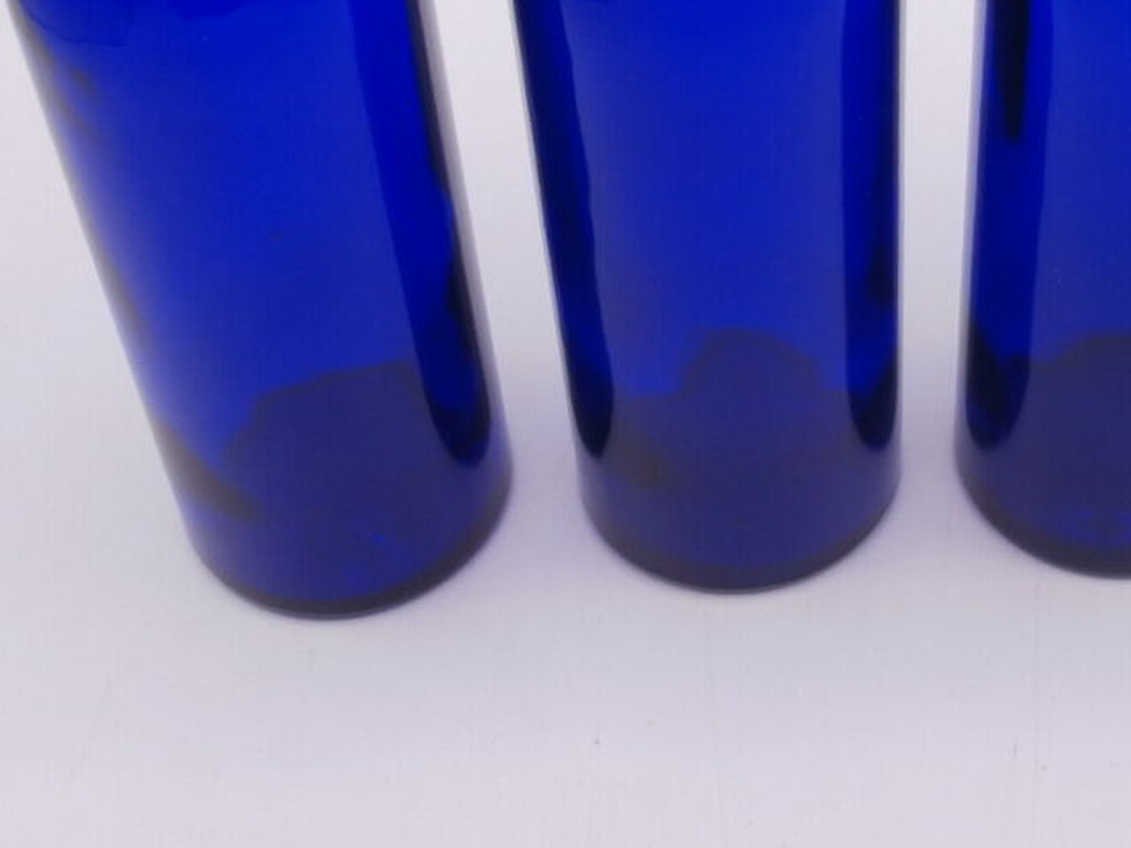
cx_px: 933
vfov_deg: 19.1
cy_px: 122
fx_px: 2483
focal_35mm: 76
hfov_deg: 25.2
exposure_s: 1/250
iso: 100
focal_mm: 6.67
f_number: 3.9
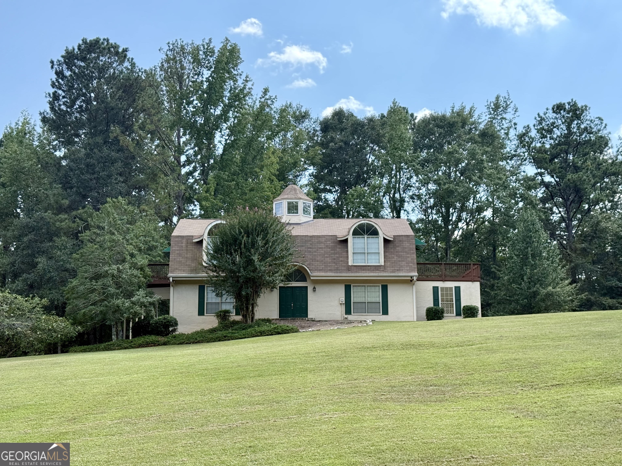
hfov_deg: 39.7
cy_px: 233
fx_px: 862
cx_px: 311
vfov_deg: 30.3
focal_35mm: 48
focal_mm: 6.76
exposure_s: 1/1133
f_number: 1.78
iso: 100
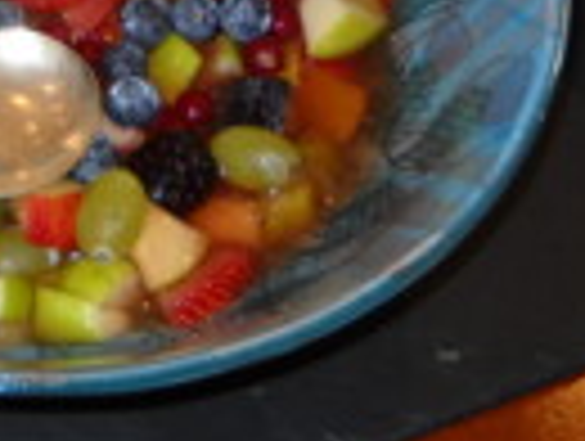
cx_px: 0
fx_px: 2404
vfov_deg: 10.2
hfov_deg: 13.7
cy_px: -162
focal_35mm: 142
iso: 64
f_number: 3.1
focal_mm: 6.72
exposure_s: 1/30
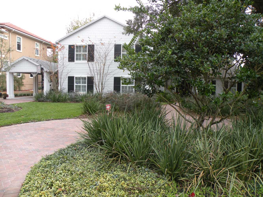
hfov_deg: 65.3
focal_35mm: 27
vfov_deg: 51.4
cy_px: 98
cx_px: 132
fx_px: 205
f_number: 4
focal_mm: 4.7
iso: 64
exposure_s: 1/90.6
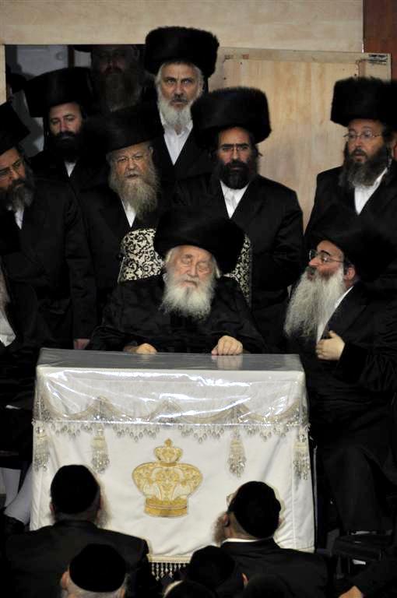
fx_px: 4976
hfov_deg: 4.6
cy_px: 299
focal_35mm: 300
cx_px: 198
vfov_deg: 6.9
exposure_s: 1/60
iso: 500
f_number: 5.6
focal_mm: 200
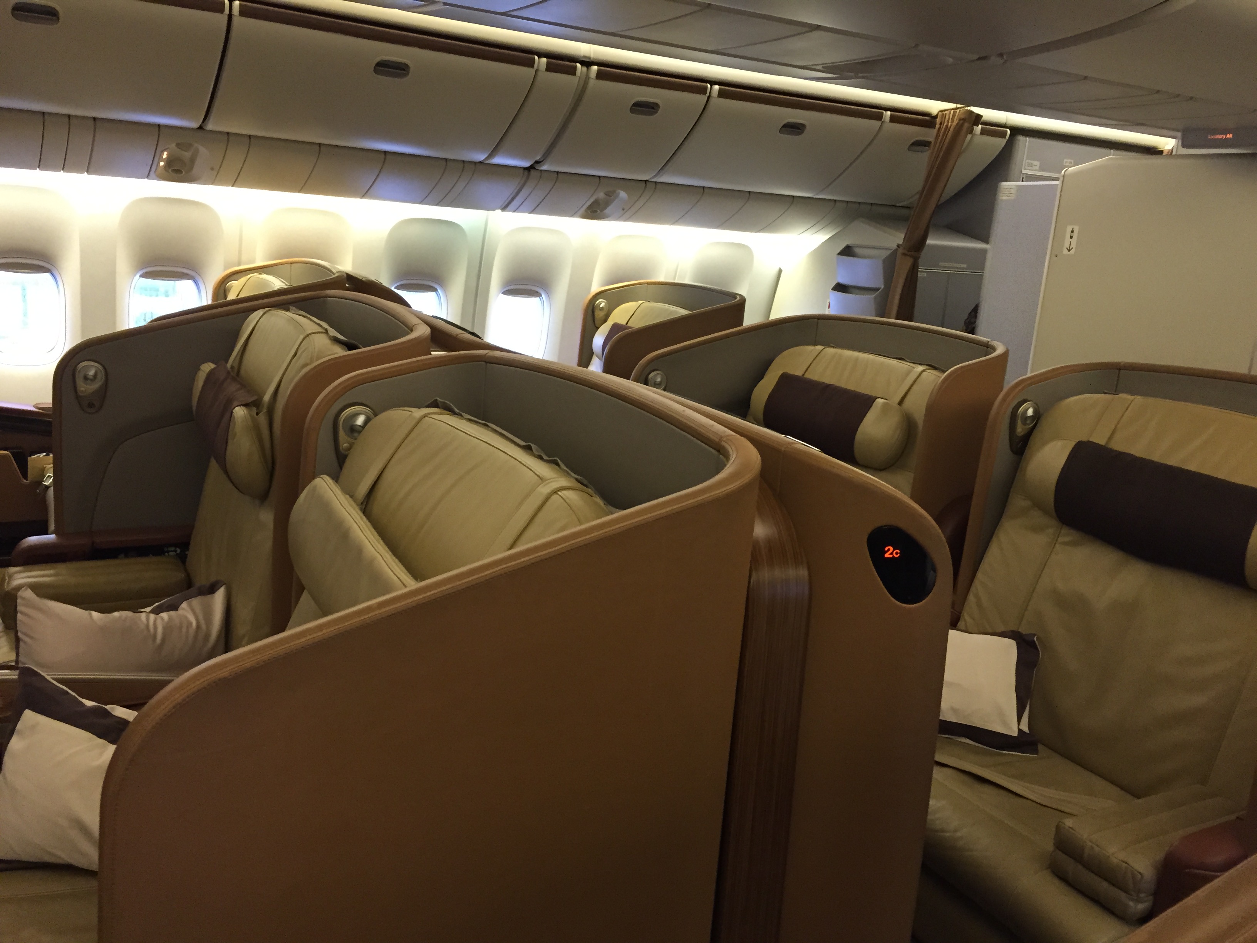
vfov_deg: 48.2
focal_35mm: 29
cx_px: 628
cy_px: 472
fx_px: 1053
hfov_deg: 61.7
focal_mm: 4.15
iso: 250
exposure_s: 1/24
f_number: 2.2
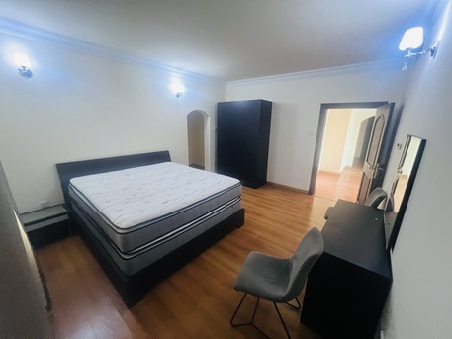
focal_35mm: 13
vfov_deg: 89.9
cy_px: 170
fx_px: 170
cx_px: 226
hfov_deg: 106.2
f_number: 1.8
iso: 800
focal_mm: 1.57
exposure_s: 1/50
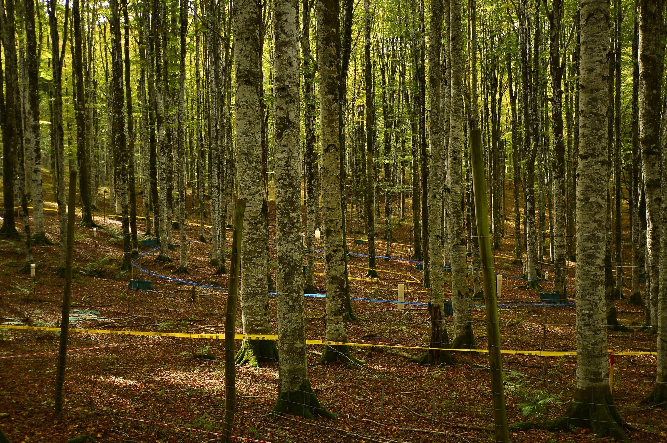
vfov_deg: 36.8
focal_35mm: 36
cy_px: 222
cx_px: 334
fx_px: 666
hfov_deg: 53.2
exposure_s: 1/25
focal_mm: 24
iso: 100
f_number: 5.6
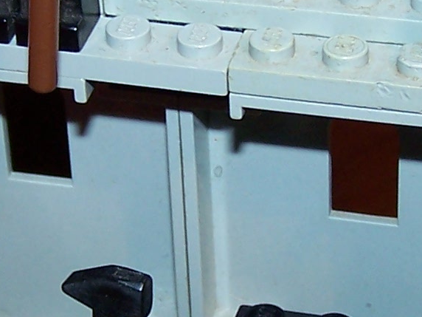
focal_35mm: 171
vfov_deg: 8.7
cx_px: 224
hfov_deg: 11.6
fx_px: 2085
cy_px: 275
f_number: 2.8
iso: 80
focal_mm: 6.3
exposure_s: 1/60
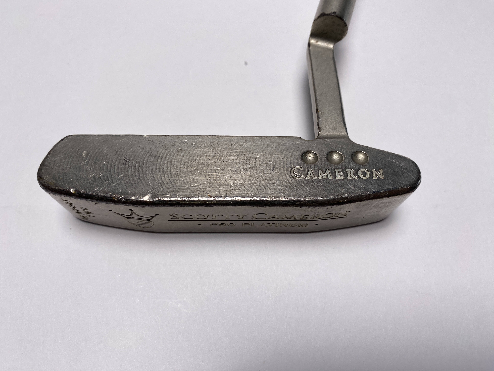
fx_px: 357
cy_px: 186
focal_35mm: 25
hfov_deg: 69.4
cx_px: 247
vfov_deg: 54.9
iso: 32
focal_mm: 4.25
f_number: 1.8
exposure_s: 1/934
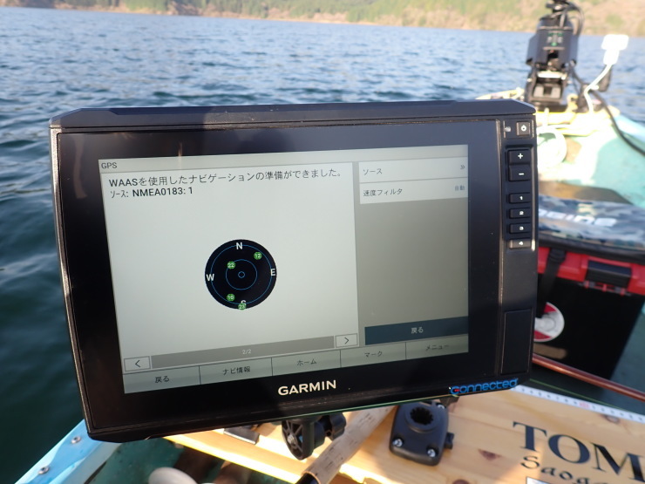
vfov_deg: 54.9
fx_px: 466
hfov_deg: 69.4
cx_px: 322
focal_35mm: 25
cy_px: 242
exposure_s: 1/320
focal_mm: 4.5
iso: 100
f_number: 2.8
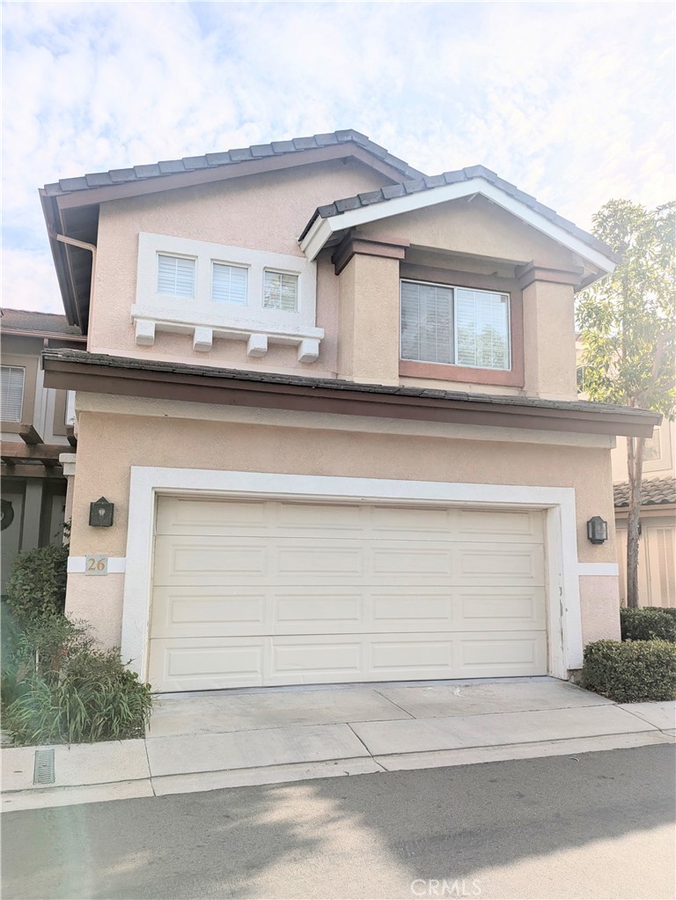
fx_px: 650
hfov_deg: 54.9
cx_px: 338
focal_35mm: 25
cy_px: 450
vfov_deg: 69.4
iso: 56
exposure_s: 1/3559
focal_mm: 5.43
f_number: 1.89
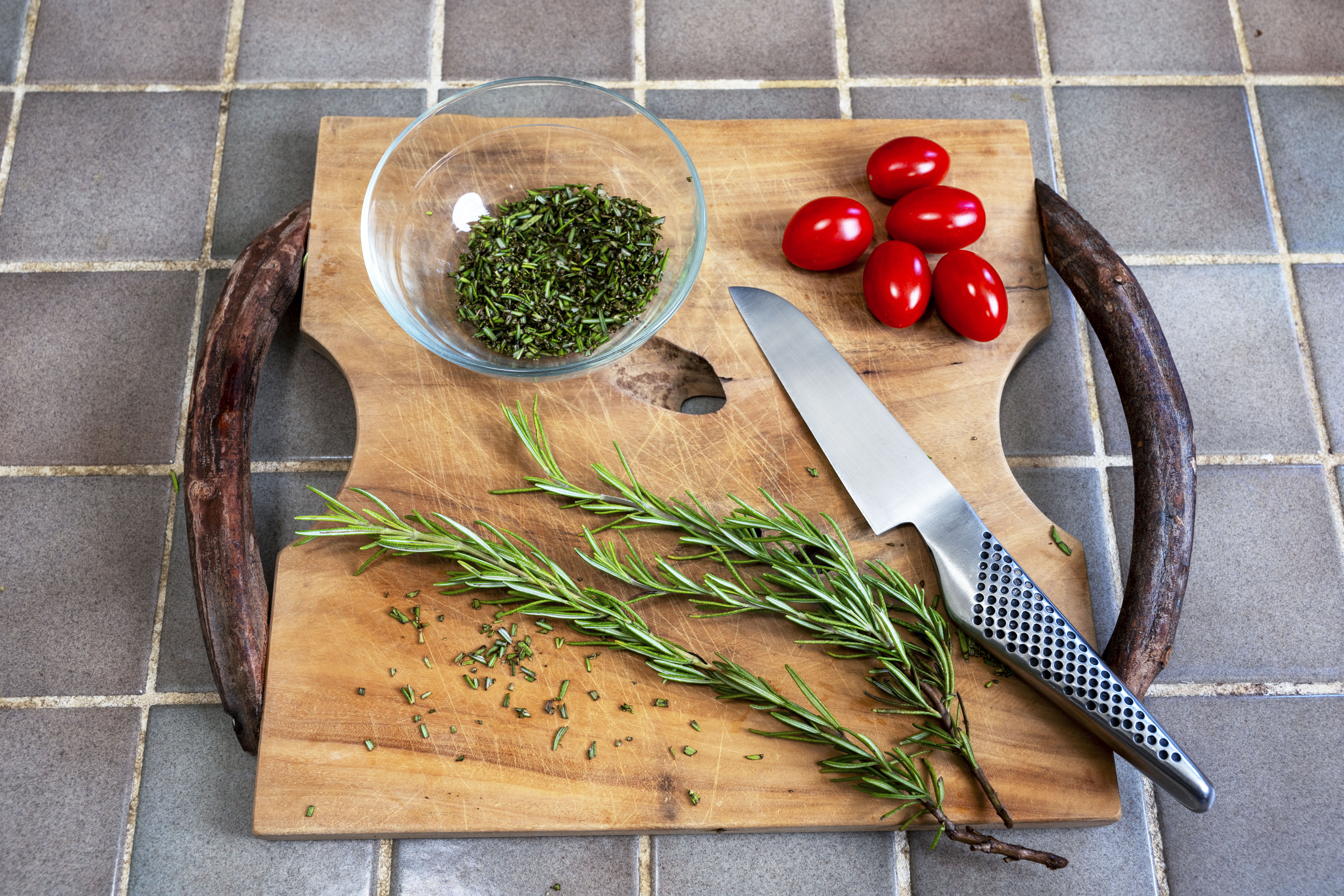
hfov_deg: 53.1
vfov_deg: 36.9
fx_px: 1344
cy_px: 448
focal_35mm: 36
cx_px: 672
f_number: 9
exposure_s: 1/8
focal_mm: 36
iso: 200
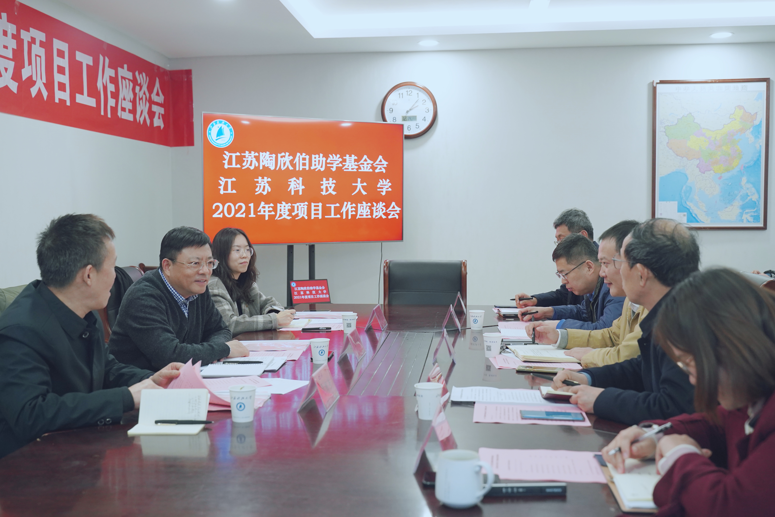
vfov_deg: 35.1
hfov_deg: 50.7
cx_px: 388
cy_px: 258
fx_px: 818
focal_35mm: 38
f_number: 4
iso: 2000
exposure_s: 1/160
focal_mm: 38
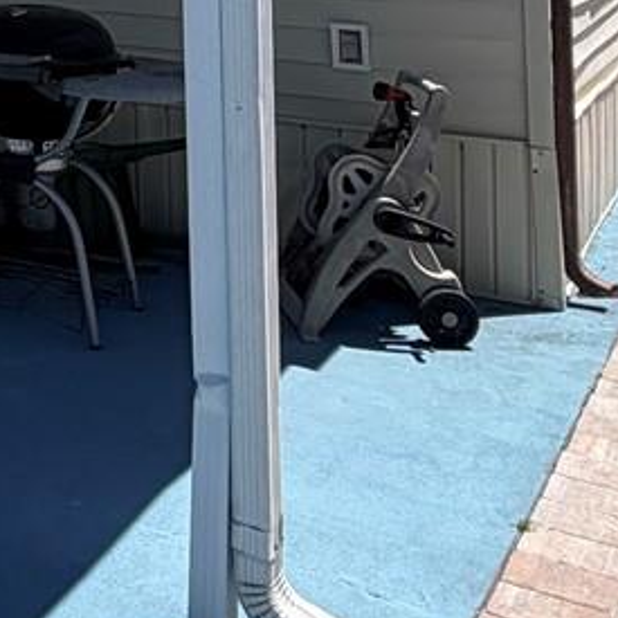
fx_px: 1454
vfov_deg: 21.5
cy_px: -205
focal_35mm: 72
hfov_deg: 21.0
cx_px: -261
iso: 20
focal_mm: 2.22
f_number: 2.2
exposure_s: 1/1001
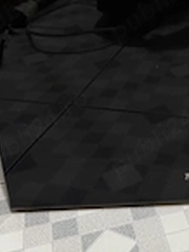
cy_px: 19
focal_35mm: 66
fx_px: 480
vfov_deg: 28.1
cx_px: 201
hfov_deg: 21.3
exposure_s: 1/40
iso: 1000
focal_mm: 6.76
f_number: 1.78
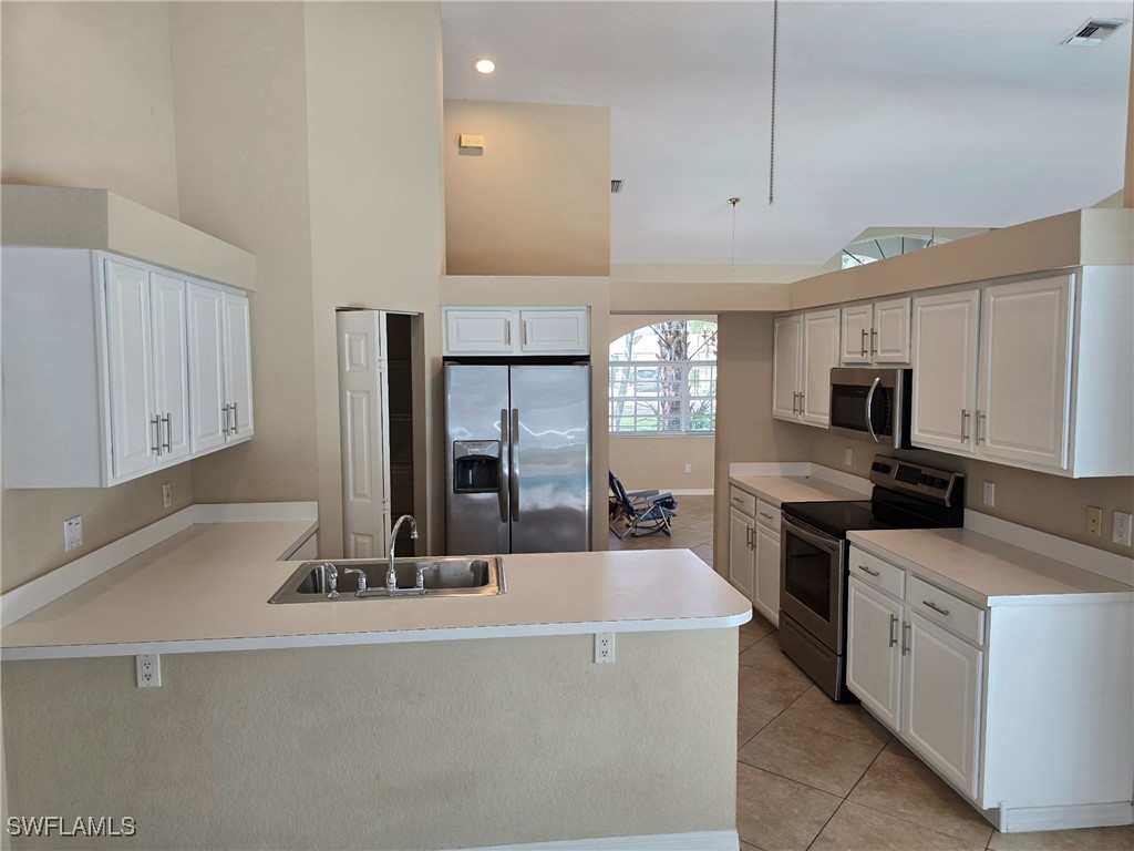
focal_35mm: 23
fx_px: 753
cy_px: 426
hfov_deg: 73.9
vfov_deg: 58.9
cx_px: 567
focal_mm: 6.3
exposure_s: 1/120
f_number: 1.7
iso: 80
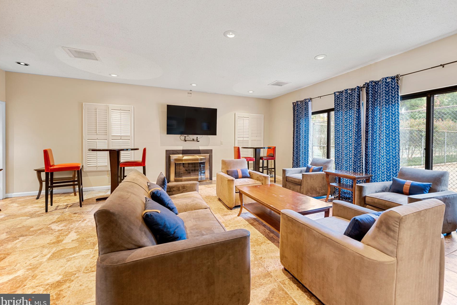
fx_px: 190
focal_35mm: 15
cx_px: 242
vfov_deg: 77.3
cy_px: 148
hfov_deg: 100.3
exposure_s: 1/3
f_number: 4
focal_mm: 14
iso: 100
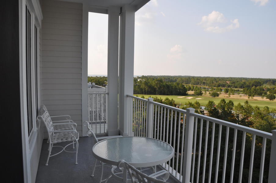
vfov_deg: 47.8
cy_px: 92
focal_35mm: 27
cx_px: 138
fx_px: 207
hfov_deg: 67.4
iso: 200
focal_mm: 18
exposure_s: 1/125
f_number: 11
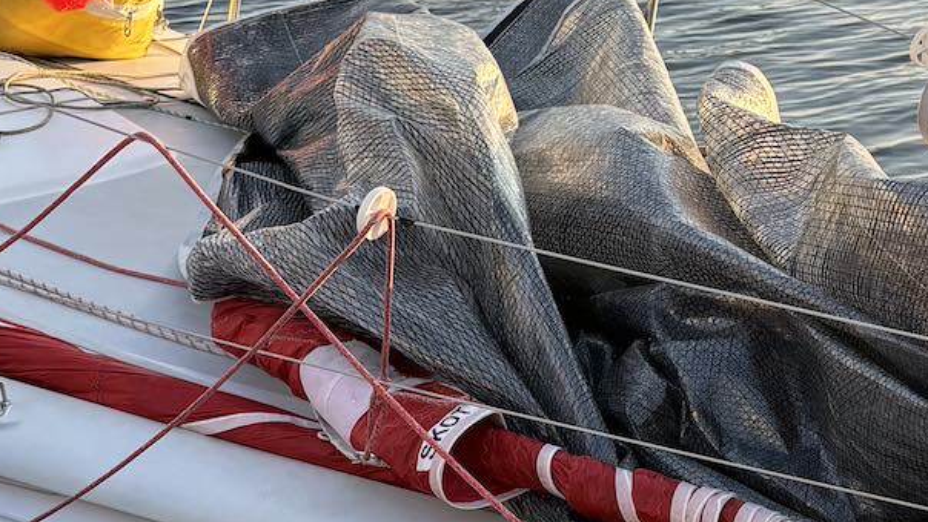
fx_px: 2215
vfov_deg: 13.2
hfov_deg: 23.5
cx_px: 270
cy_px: 574
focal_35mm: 90
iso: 50
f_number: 1.6
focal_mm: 5.96
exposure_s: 1/581
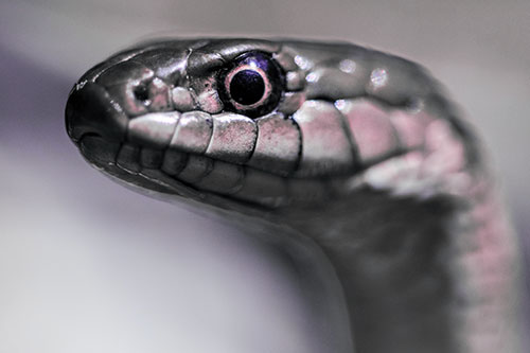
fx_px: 3090
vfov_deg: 6.5
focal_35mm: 210
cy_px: 176
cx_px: 265
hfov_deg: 9.8
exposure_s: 1/2500
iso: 720
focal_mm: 210
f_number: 8.5
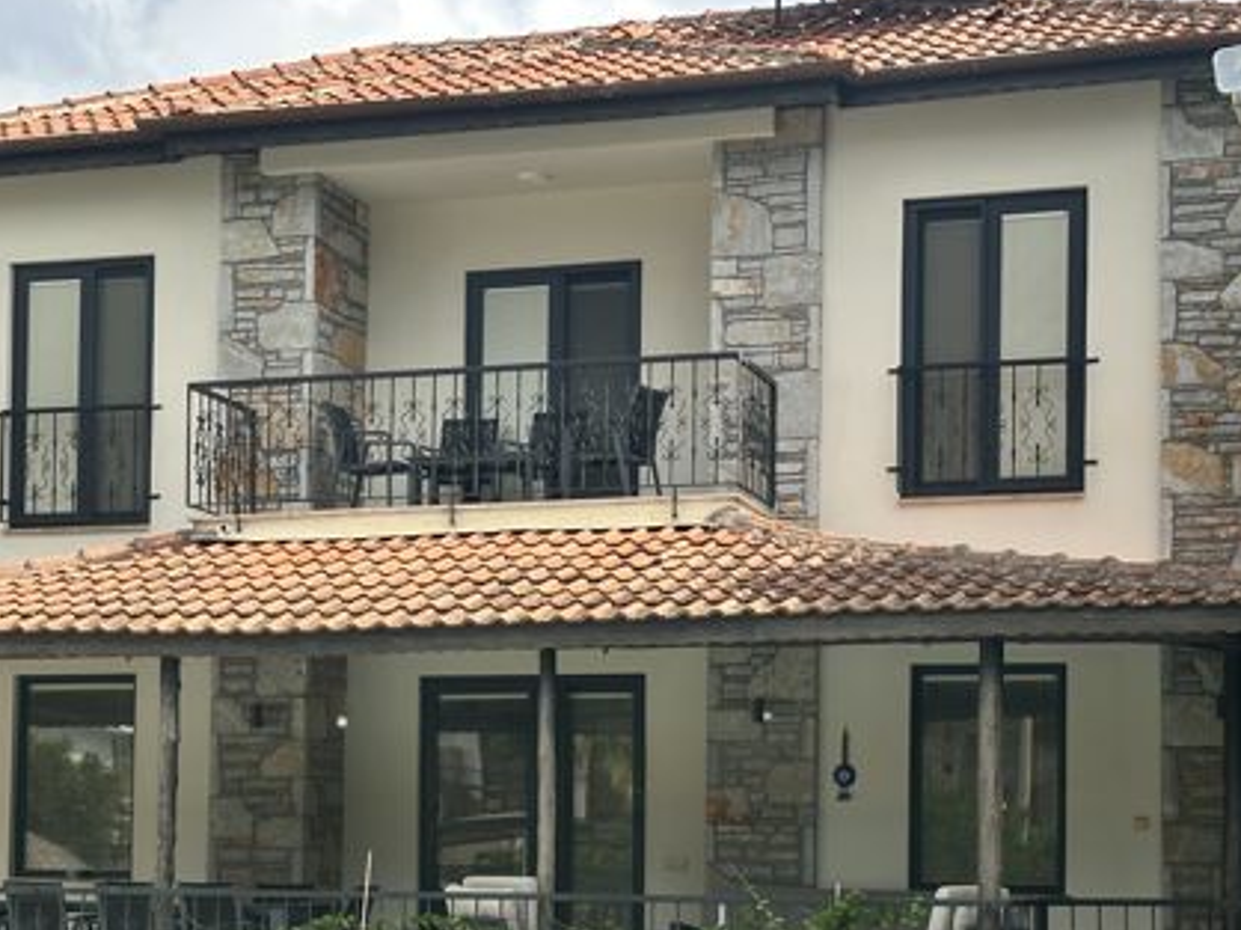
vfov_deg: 18.1
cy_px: 698
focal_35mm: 81
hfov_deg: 24.0
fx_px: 2902
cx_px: 420
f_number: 1.78
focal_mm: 6.86
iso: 64
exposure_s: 1/2667
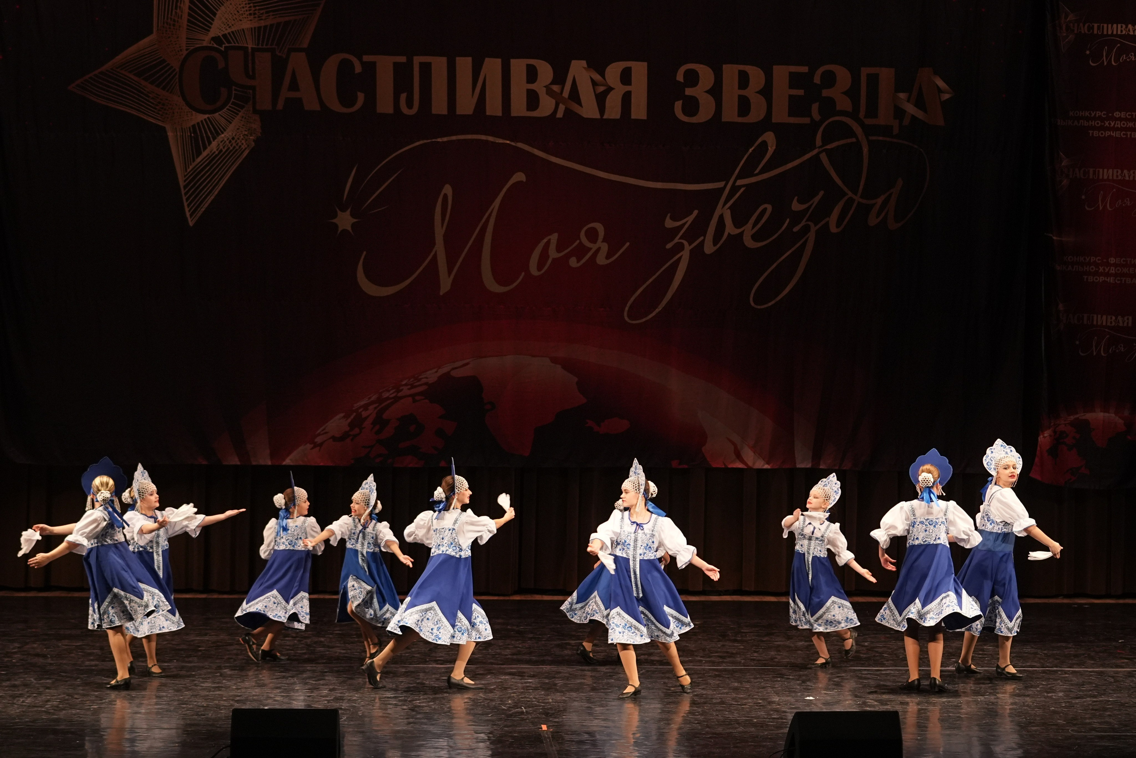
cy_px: 379
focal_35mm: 105
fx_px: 3313
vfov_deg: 13.0
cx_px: 568
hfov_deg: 19.5
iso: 1600
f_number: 2.8
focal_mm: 70
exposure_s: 1/400
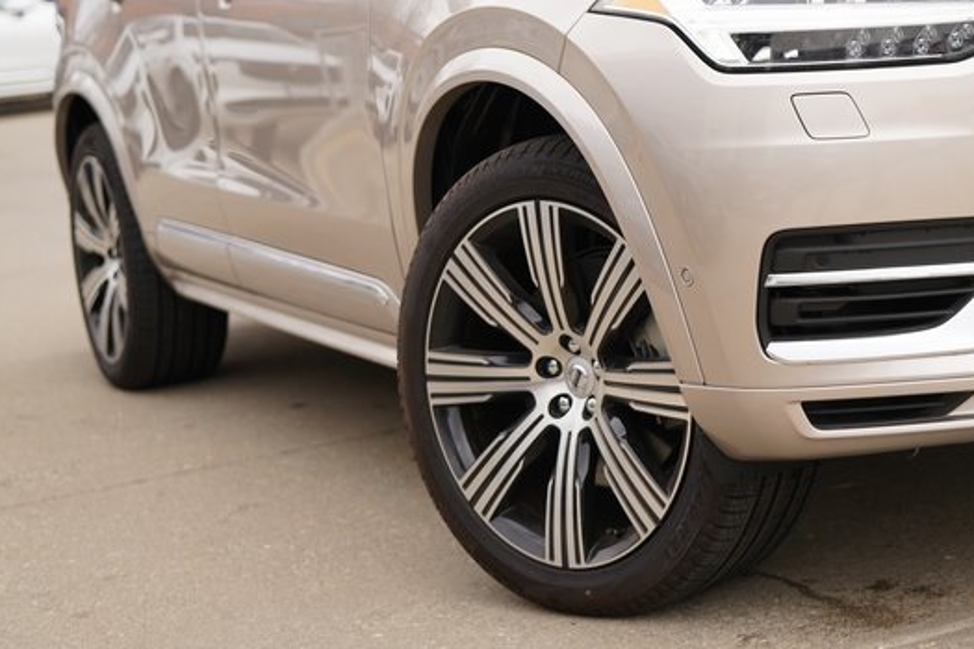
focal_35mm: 78
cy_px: 81
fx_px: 2110
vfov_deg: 17.3
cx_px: 822
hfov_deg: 25.4
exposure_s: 1/1250
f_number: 2.2
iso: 100
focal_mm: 40
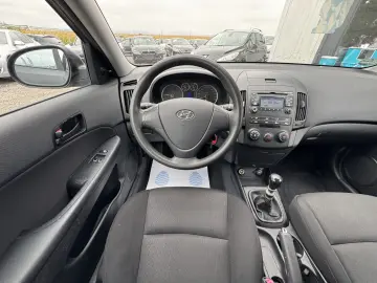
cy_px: 142
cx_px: 188
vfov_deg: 85.7
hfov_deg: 102.1
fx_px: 152
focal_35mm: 14
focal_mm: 2.22
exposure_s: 1/99
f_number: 2.2
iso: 250
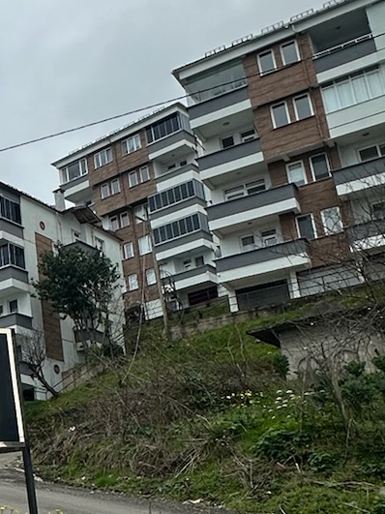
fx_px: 801
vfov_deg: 35.2
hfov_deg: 21.9
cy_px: 339
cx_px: -210
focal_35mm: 54
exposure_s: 1/2020
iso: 50
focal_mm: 2.22
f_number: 2.2
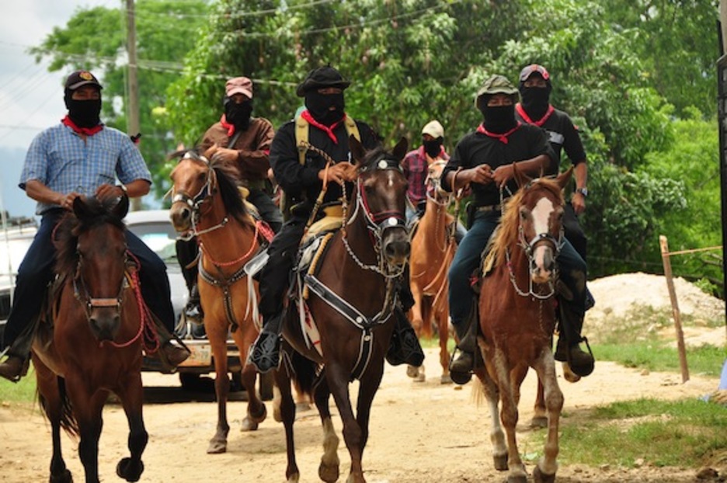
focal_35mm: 158
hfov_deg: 13.1
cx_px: 364
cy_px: 242
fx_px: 3177
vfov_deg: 8.7
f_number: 6.3
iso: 200
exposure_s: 1/640
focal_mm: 105
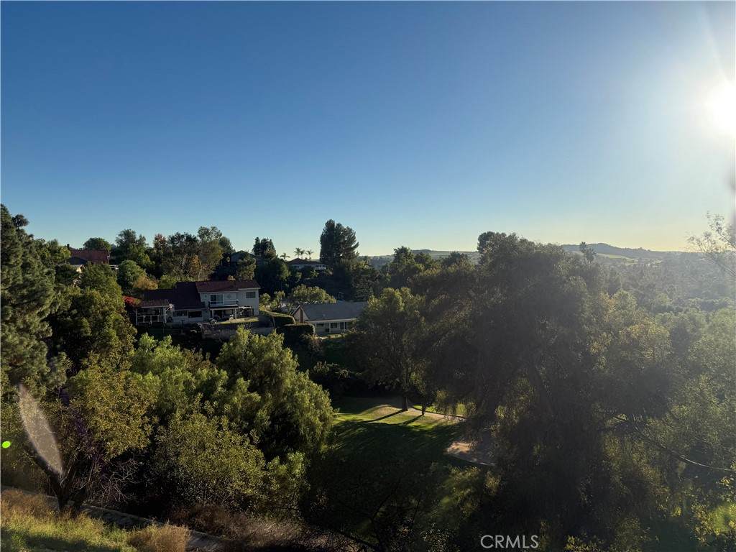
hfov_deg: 71.6
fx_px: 510
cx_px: 368
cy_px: 276
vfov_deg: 56.8
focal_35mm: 24
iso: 80
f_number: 1.78
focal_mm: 6.76
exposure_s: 1/6173
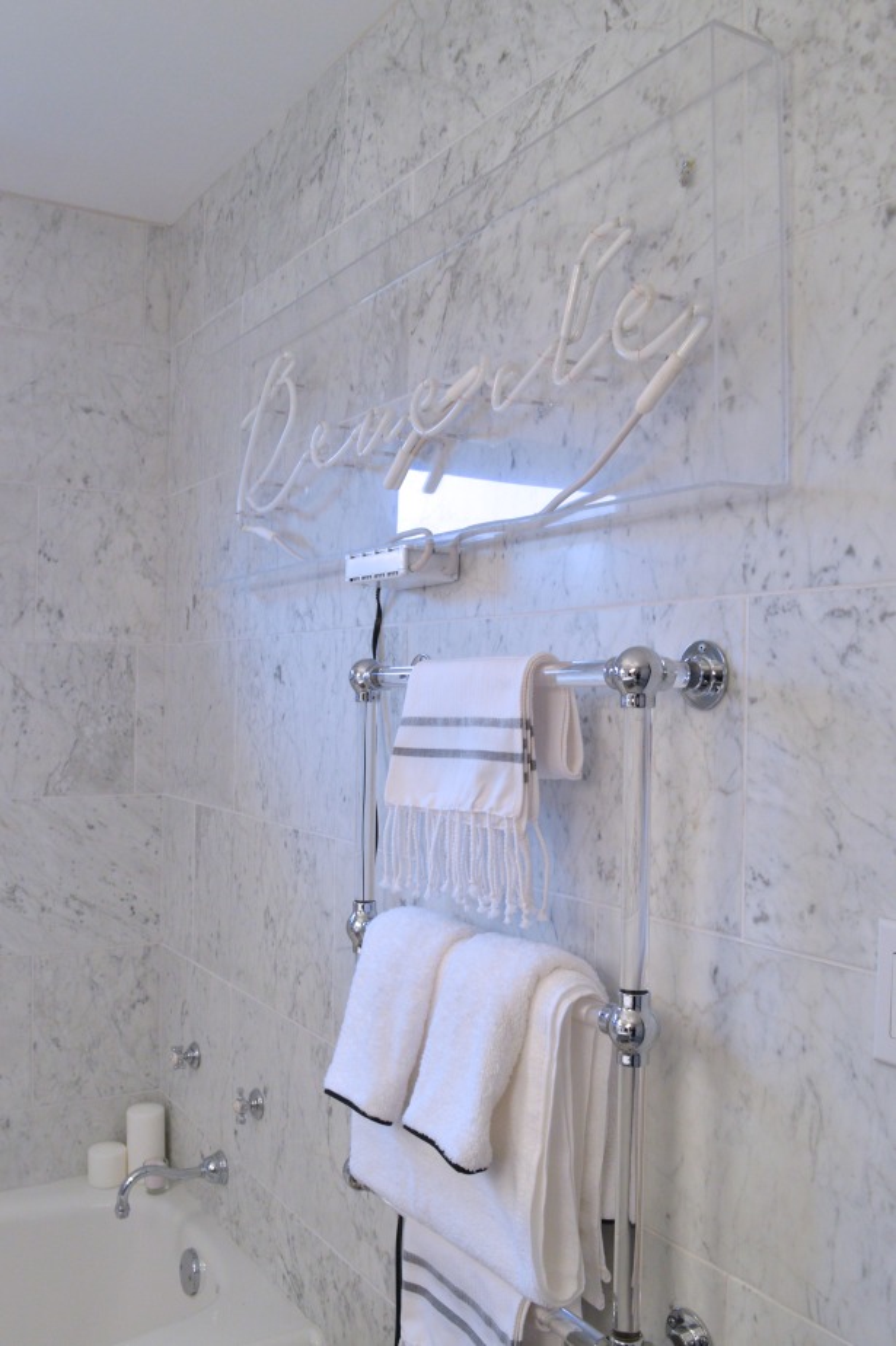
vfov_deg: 62.0
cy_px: 673
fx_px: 1121
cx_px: 448
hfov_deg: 43.6
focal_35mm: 30
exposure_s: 1/15
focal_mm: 20
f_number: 7.1
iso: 800
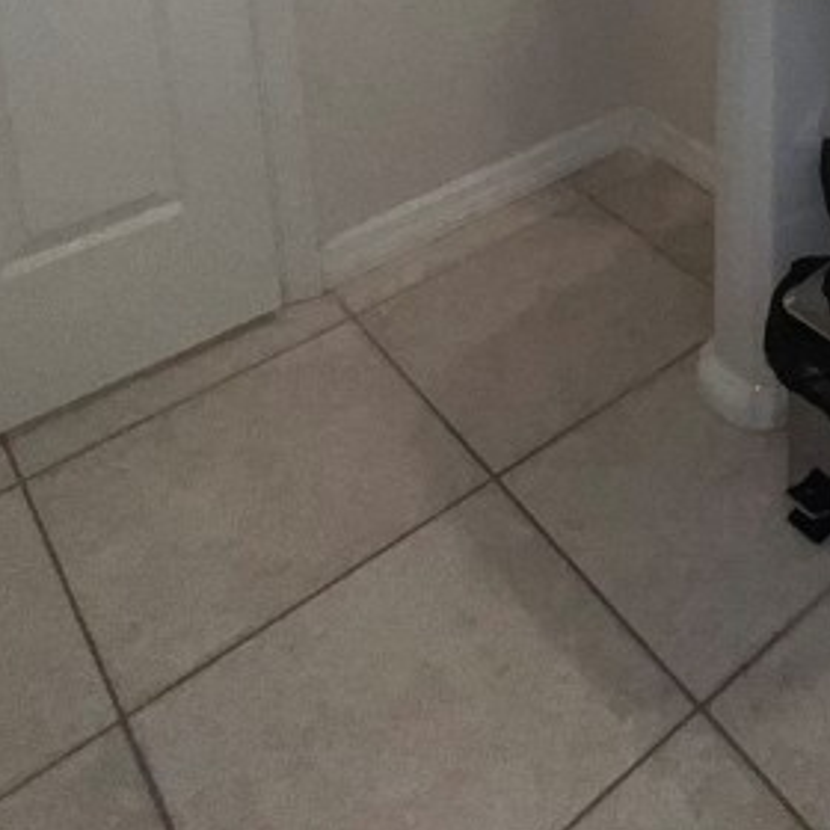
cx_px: 889
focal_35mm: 42
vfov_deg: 30.6
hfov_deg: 35.0
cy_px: -273
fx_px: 1139
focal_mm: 1.57
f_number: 1.8
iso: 100
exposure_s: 1/120
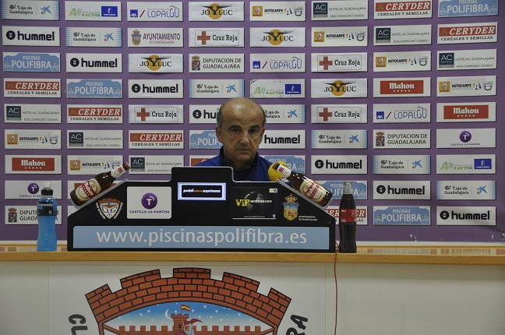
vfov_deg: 15.1
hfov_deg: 22.7
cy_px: 168
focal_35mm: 90
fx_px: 1261
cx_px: 252
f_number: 4.8
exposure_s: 1/80
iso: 800
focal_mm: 60
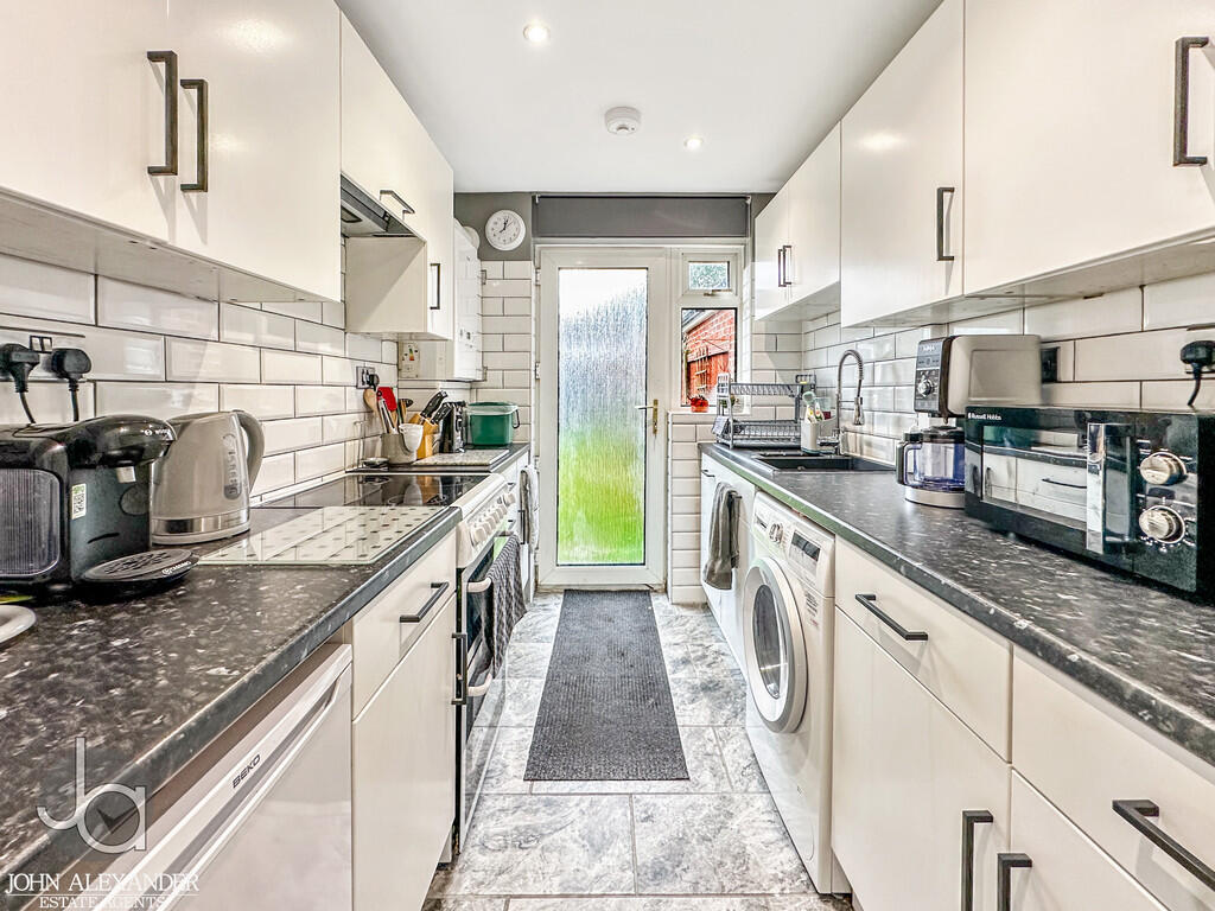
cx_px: 608
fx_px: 491
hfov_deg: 102.1
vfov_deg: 85.7
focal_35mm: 14
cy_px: 456
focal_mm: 2.22
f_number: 2.2
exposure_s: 1/50
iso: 200
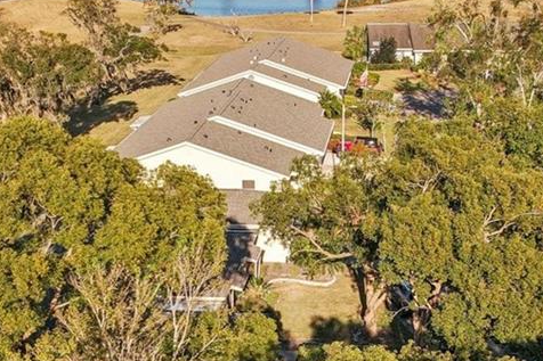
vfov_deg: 18.1
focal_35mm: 74
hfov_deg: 27.3
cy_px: 339
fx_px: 1116
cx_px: 303
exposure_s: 1/500
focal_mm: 8.4
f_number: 2.8
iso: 150
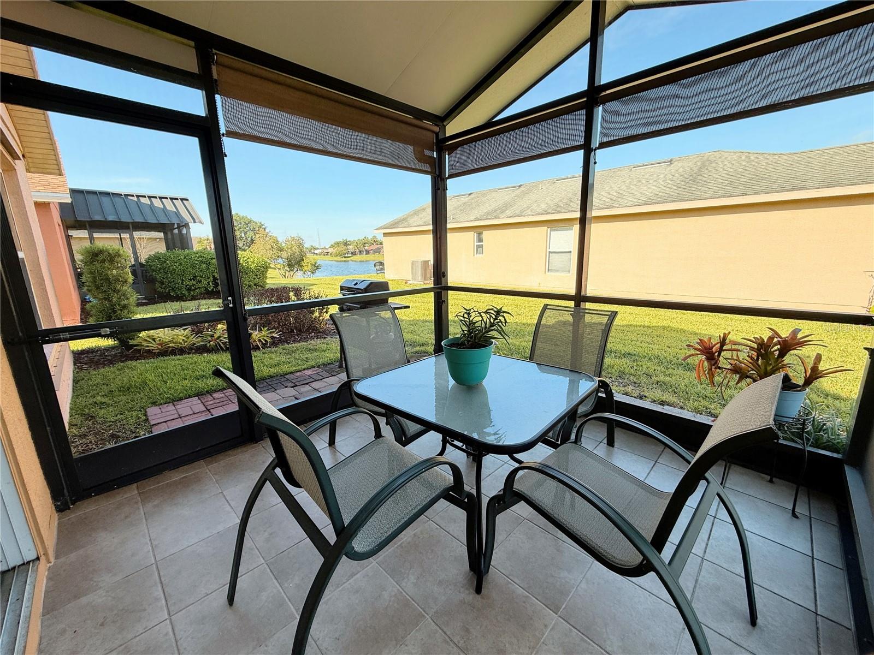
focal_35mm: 14
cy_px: 328
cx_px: 437
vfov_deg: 85.7
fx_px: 353
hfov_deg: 102.1
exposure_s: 1/163
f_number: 2.2
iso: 50
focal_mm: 2.22
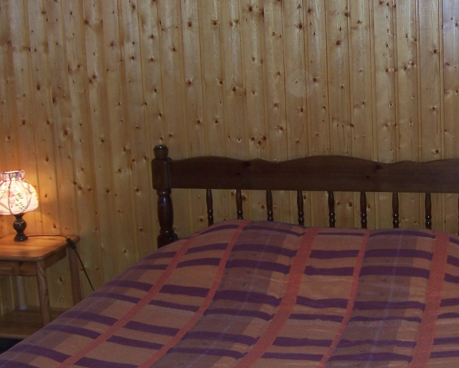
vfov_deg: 23.8
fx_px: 869
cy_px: 156
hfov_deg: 29.3
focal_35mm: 64
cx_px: 318
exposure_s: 1/60
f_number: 2.8
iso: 80
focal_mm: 5.5
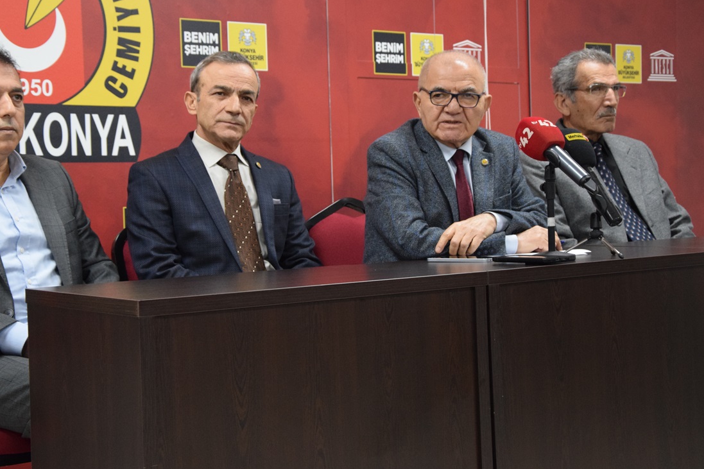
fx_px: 1369
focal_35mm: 70
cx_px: 318
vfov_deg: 19.4
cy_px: 217
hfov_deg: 28.8
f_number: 4.5
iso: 2200
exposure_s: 1/60
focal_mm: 40
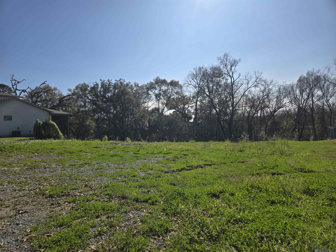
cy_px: 126
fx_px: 223
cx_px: 168
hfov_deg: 73.9
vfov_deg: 58.9
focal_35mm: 23
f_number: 1.8
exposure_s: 1/3550
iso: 25
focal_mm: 5.4
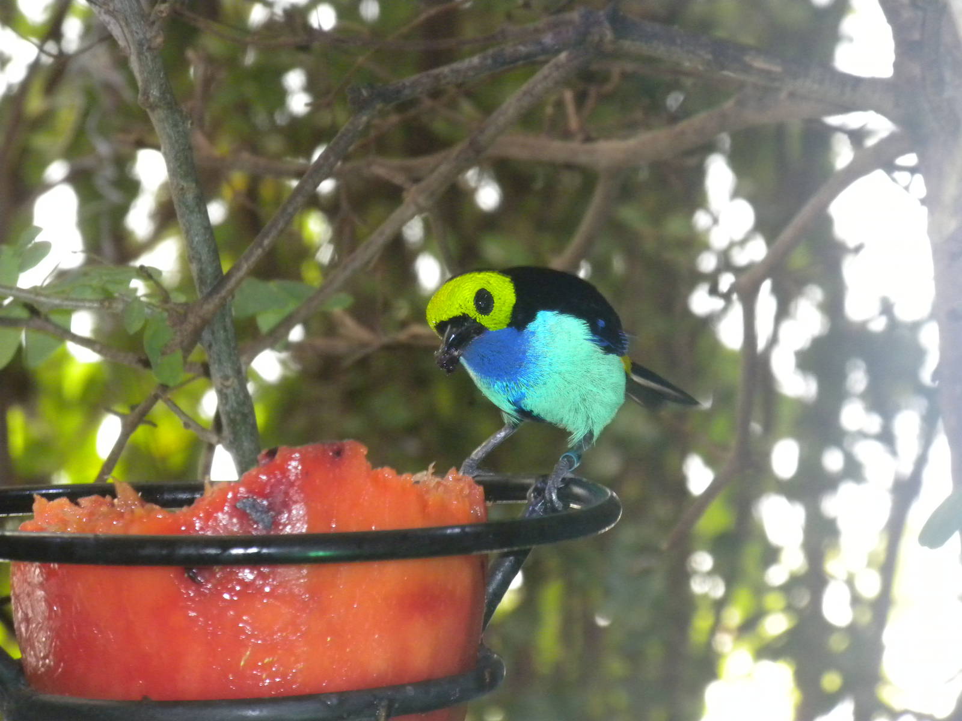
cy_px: 360
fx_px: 6614
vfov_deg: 6.2
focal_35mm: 238
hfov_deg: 8.3
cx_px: 481
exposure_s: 1/30
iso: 400
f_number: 5.2
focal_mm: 42.1
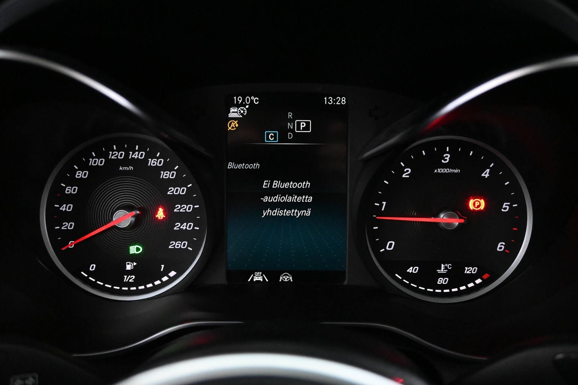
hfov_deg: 61.9
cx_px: 289
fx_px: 482
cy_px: 192
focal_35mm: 30
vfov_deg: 43.6
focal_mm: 20
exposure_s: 1/30
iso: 8000
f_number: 3.8
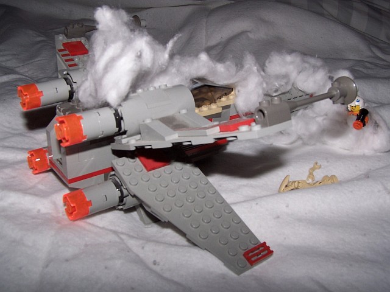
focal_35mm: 38
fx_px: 428
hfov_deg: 49.0
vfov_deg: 37.7
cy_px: 146
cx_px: 195
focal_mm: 6.3
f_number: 6.3
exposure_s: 1/60
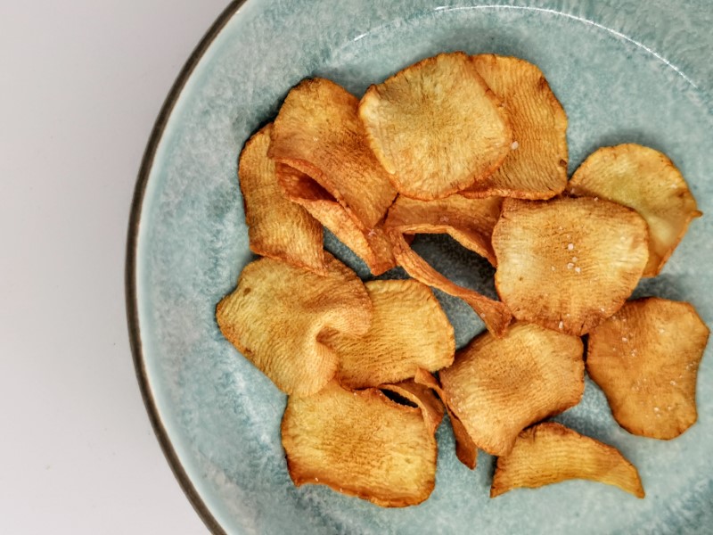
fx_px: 1504
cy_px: 268
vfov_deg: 20.2
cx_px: 356
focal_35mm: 73
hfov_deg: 26.7
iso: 80
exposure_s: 1/120
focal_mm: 5.56
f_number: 1.6
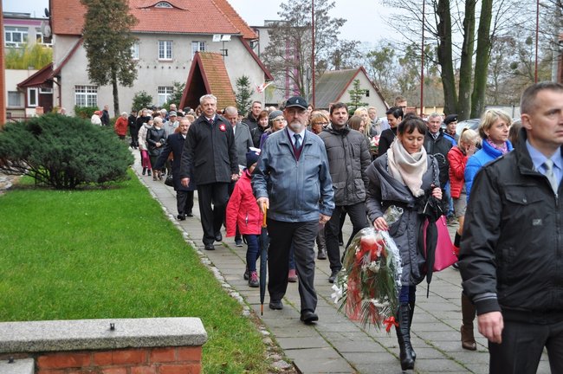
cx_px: 282
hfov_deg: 30.5
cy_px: 187
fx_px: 1031
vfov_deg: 20.6
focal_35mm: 66
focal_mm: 44
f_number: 4.5
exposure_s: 1/100
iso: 200
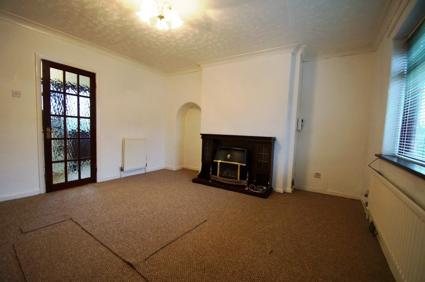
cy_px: 141
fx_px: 177
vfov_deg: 77.2
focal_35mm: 15
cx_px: 212
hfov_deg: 100.5
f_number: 4
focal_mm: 10
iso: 640
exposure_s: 1/60
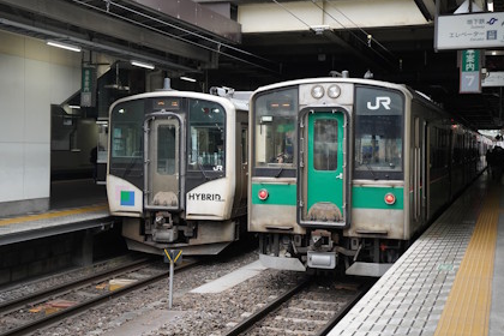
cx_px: 252
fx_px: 700
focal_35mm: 50
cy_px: 154
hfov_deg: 39.6
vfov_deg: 27.0
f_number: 4
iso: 3200
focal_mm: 42
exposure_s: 1/2000
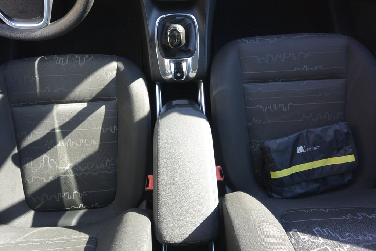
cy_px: 126
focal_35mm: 27
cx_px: 188
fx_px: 282
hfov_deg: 67.4
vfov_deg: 47.9
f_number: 3.5
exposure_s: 1/125
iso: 200
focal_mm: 10
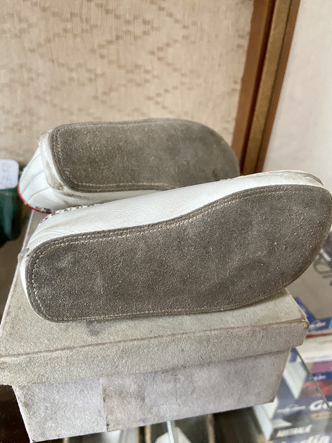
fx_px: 332
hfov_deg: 53.1
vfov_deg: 67.3
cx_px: 166
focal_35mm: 26
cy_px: 222
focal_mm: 4.25
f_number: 1.8
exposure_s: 1/42
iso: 500
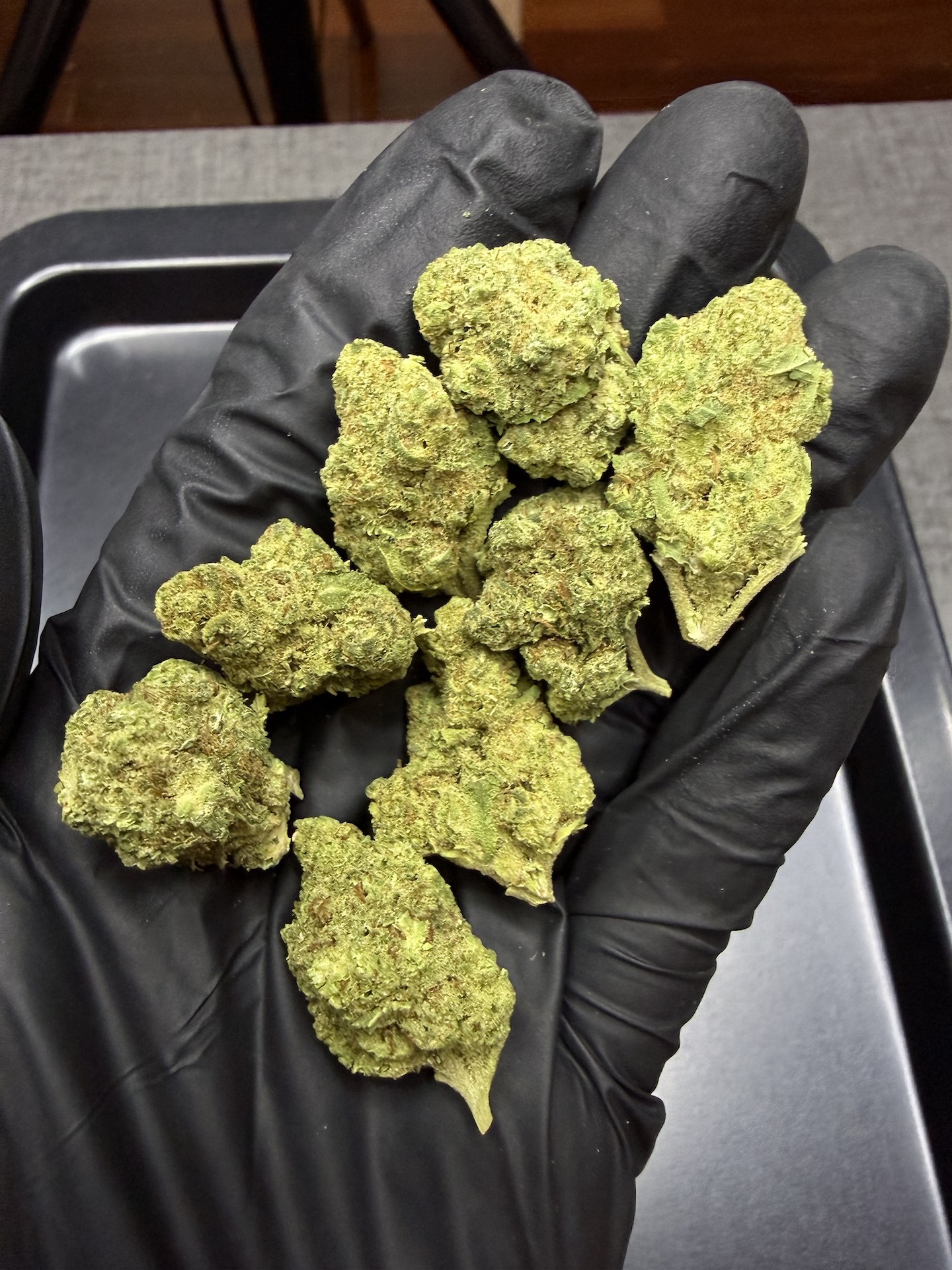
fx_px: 880
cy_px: 635
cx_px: 476
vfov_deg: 71.6
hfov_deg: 56.8
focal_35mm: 24
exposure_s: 1/50
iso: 320
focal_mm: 2.22
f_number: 2.2
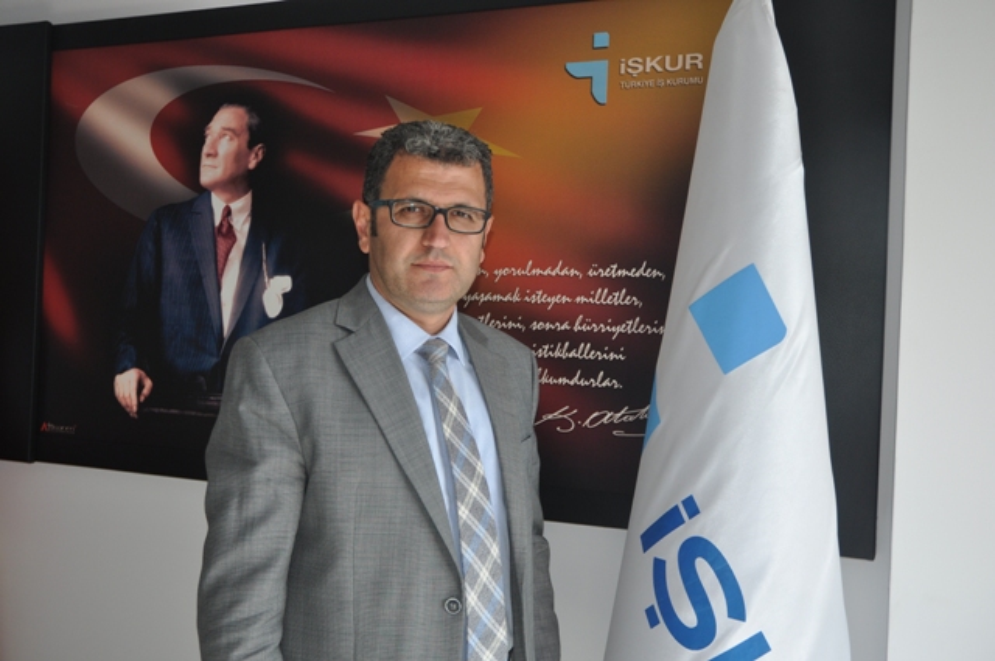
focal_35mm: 38
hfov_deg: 51.3
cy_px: 330
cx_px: 498
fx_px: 1035
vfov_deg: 35.4
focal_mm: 25
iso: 320
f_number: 3.8
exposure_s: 1/200
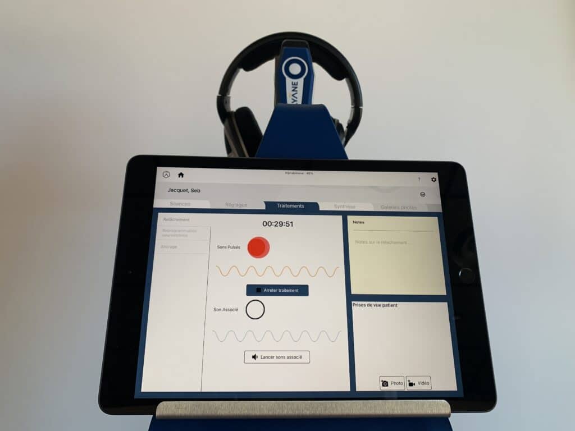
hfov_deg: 67.3
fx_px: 432
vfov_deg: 53.1
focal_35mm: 26
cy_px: 216
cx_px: 288
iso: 80
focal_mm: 4.25
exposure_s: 1/121
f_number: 1.8
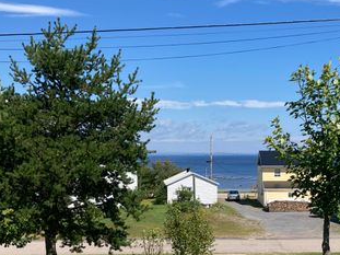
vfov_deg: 26.7
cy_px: 186
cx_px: 237
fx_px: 530
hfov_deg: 35.1
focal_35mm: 54
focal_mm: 3.99
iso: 20
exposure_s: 1/2000
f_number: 1.8
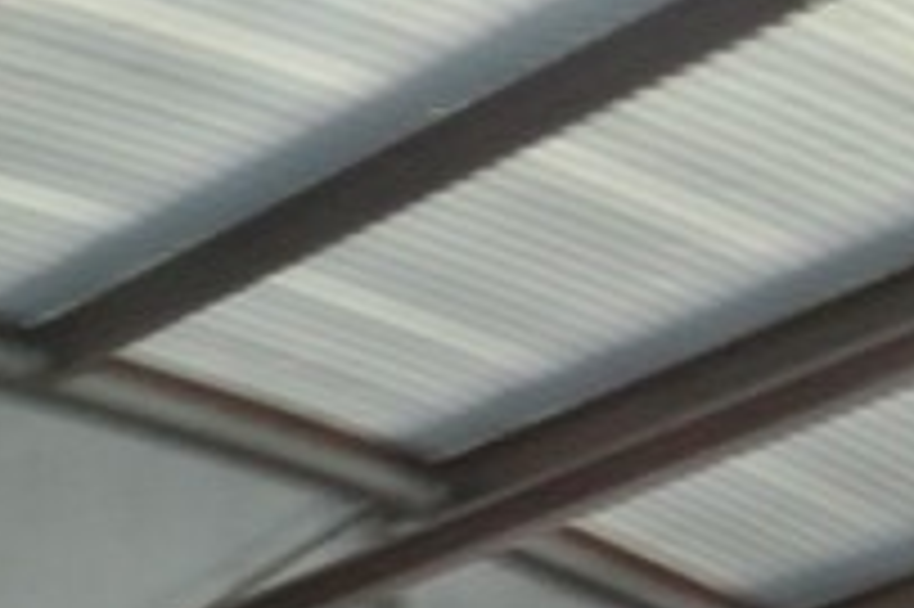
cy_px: 1396
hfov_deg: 12.1
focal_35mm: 160
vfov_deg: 8.0
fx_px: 4059
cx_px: -552
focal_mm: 11.4
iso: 800
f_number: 3.5
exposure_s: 1/25
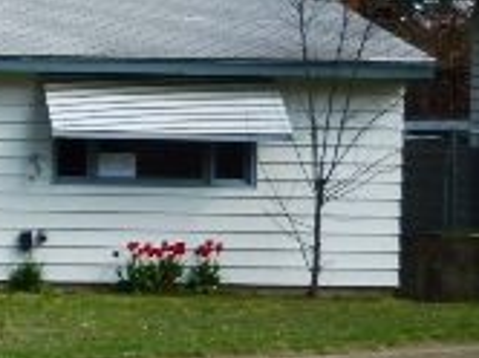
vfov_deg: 13.2
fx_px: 1548
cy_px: 133
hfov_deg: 14.9
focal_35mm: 112
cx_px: -436
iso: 80
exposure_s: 1/500
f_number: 3.5
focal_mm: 5.2
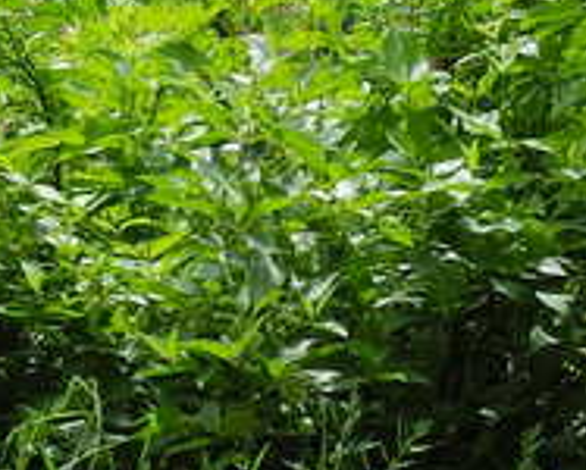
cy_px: 31
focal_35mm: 219
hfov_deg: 8.6
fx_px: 3802
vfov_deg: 7.1
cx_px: -241
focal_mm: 8.8
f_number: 3.2
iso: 100
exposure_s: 1/500
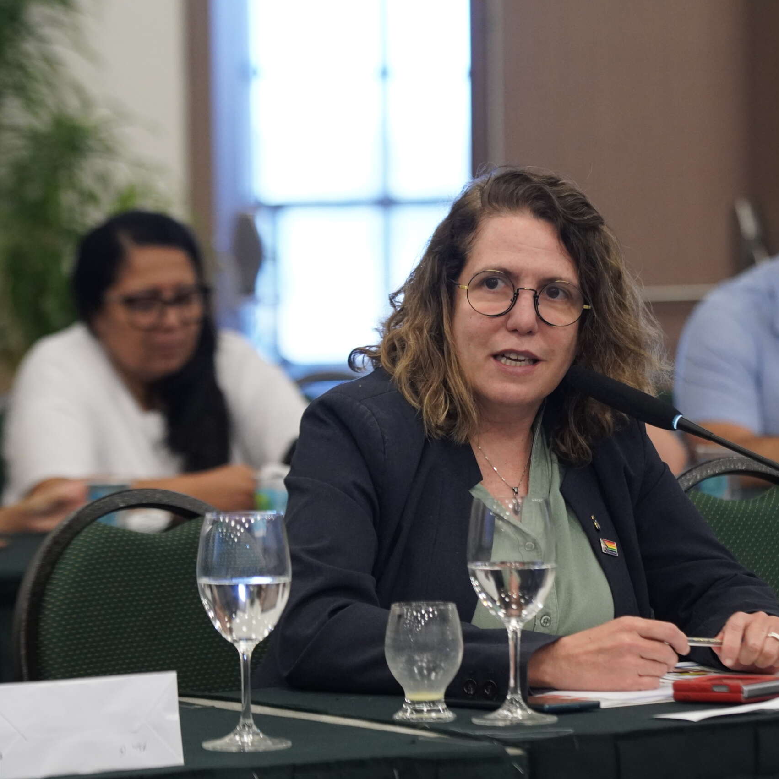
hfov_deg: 8.3
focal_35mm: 211
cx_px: 586
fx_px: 5372
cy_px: 390
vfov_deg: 8.3
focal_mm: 110
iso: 2000
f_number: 3.5
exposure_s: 1/200
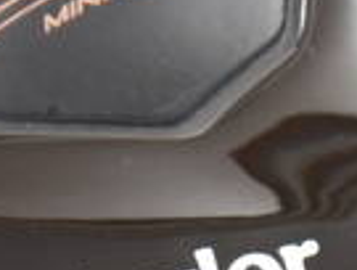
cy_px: 344
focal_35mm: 397
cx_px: 344
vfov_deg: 3.8
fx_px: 4105
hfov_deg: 5.0
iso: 800
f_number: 5.6
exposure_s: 1/50
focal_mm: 42
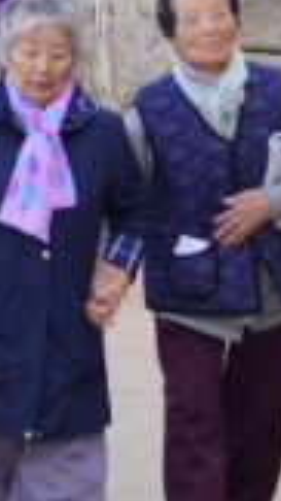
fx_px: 2334
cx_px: -133
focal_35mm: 176
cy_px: -184
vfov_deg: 11.8
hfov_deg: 6.8
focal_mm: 26
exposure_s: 1/80
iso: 100
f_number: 5.6
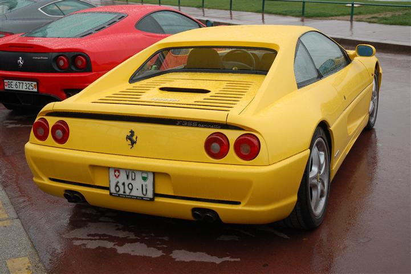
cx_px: 206
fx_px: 599
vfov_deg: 25.7
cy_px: 137
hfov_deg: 37.9
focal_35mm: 52
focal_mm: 35
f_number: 5
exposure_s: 1/80
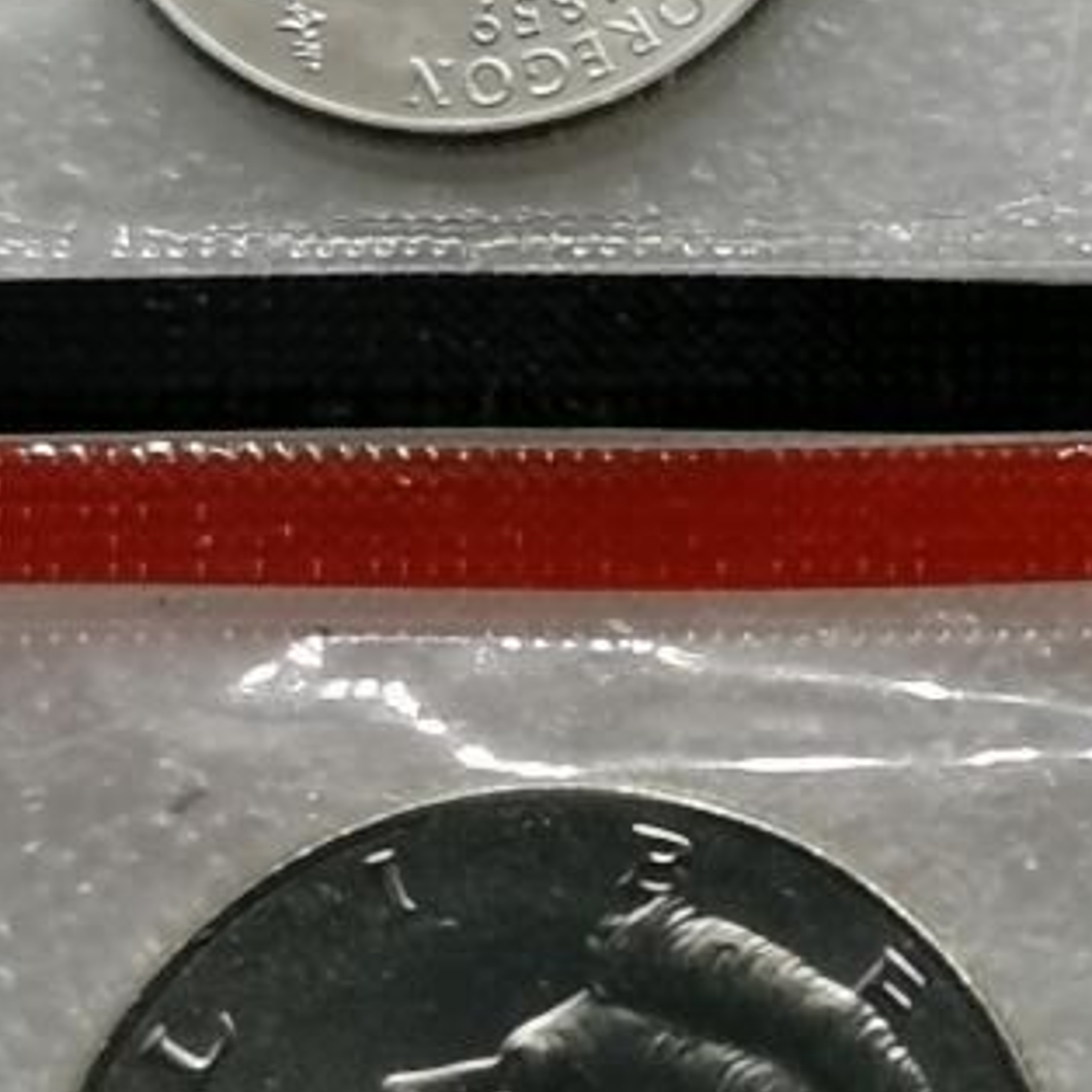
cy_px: 577
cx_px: 2090
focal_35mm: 253
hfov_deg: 6.7
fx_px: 9030
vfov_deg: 6.9
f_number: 1.6
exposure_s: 1/148
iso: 50
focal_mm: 5.56
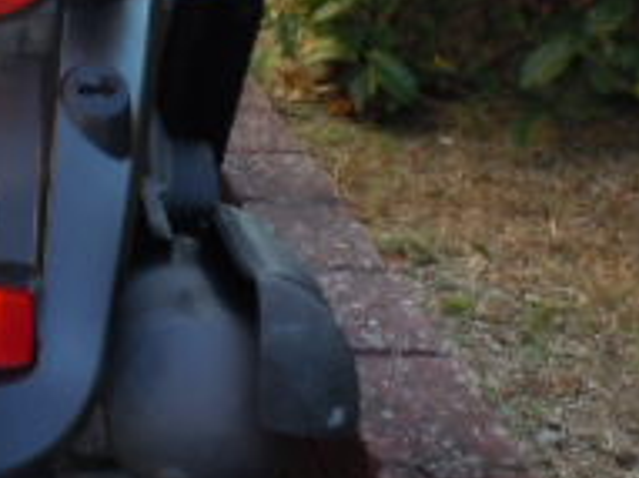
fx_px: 1734
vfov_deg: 15.2
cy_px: -67
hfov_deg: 19.8
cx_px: -100
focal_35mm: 94
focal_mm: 5
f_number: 3.7
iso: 100
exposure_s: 1/100
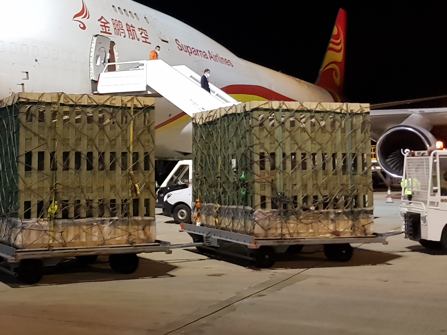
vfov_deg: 25.8
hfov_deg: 33.7
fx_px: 723
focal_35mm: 56
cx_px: 112
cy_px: 91
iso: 250
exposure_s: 1/25
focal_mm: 4.2
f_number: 1.7
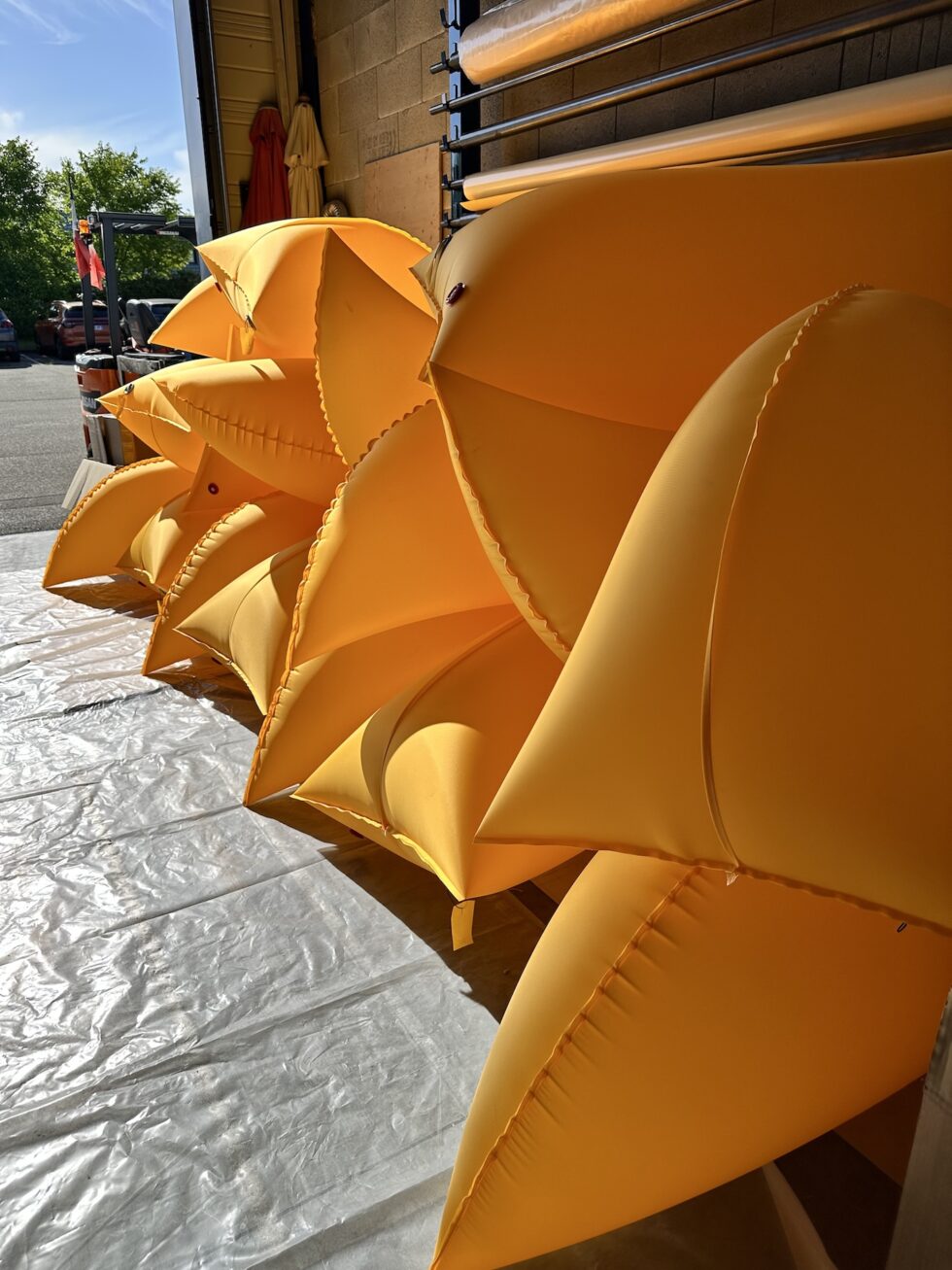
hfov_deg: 56.8
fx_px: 880
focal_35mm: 24
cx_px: 476
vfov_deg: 71.6
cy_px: 635
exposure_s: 1/4348
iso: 80
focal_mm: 6.86
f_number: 1.78
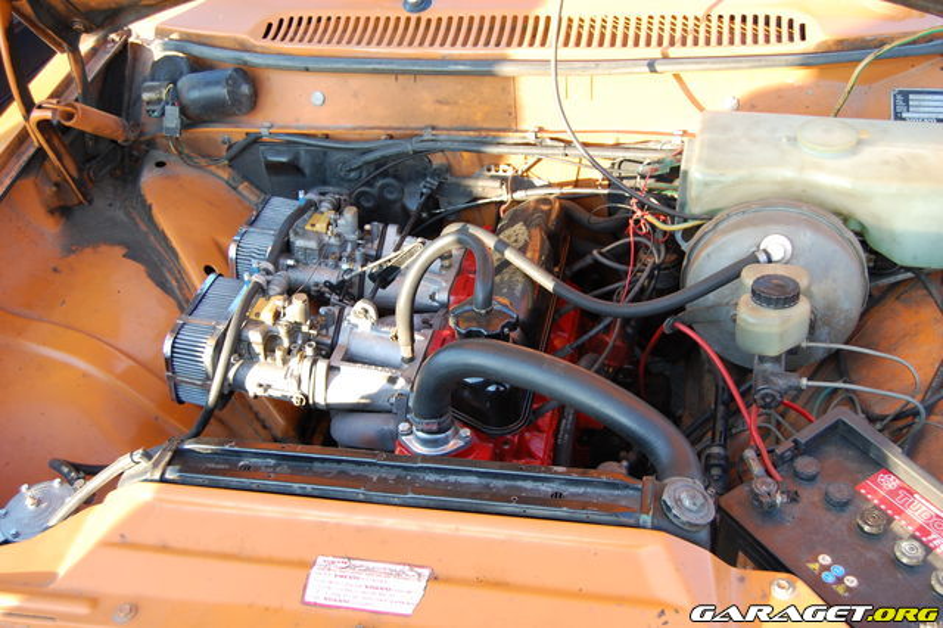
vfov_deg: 34.2
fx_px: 1021
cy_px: 314
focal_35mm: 39
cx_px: 472
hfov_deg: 49.6
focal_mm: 26
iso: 400
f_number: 5.6
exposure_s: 1/125
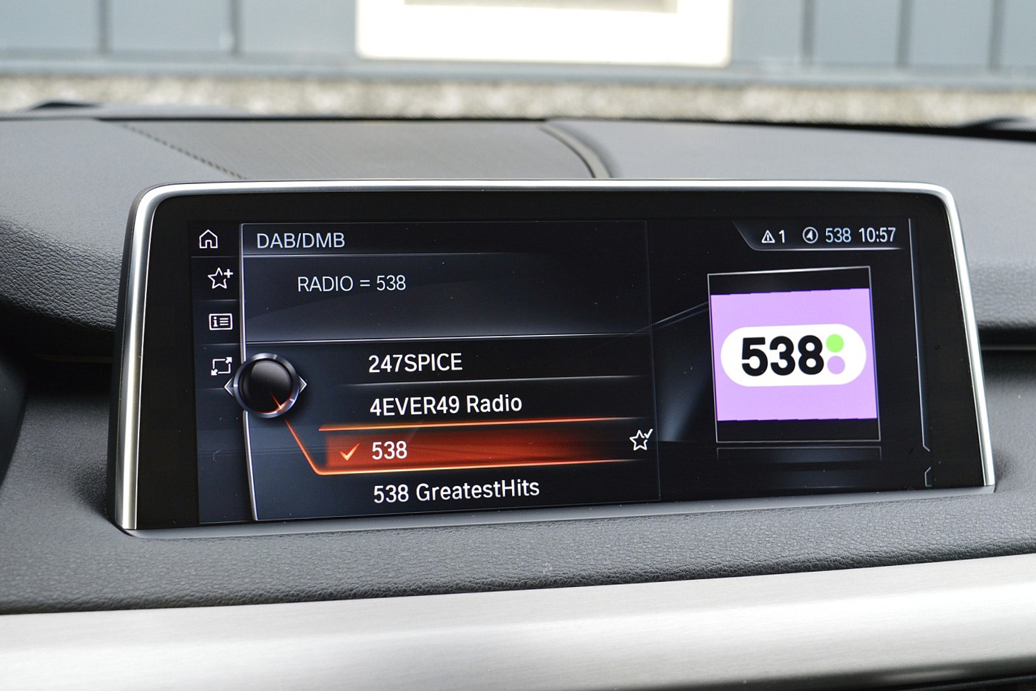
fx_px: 1554
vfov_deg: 25.1
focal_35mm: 54
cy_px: 346
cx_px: 518
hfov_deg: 36.9
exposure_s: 1/60
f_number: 7.1
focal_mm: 36
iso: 800
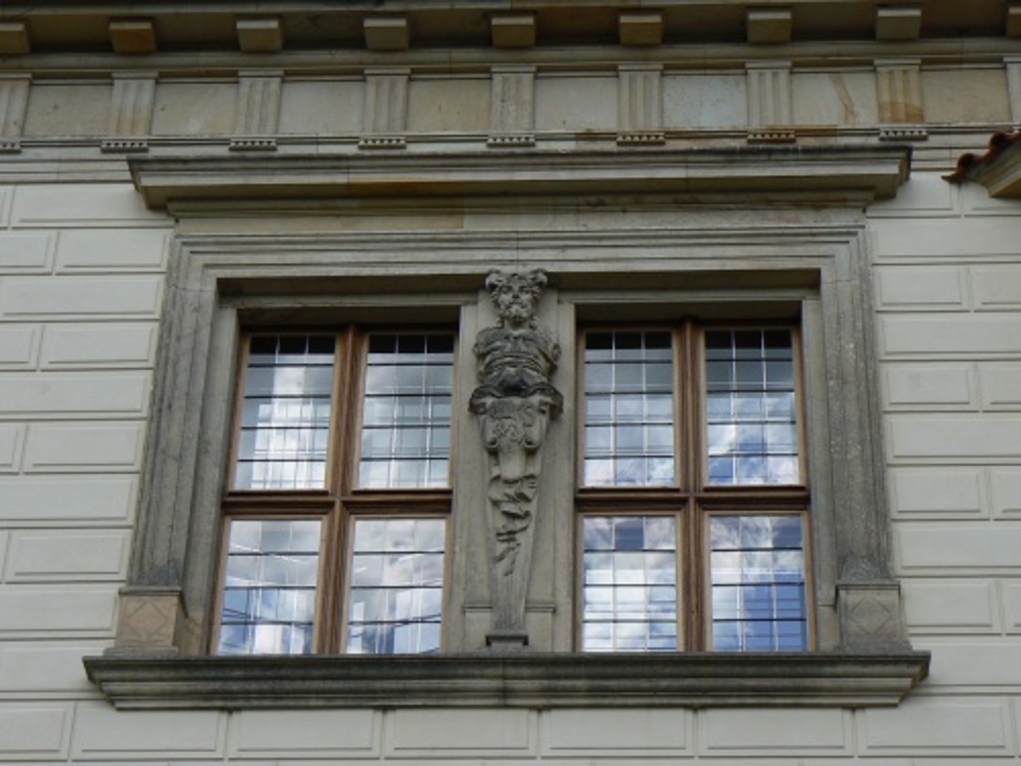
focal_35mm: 93
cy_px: 383
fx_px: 2743
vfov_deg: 15.9
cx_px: 510
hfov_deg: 21.1
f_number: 5.6
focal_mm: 15.5
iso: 80
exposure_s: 1/400
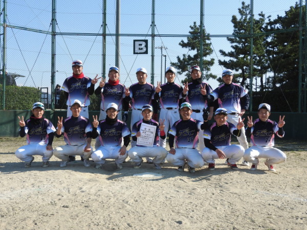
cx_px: 154
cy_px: 115
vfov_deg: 36.0
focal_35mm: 40
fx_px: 355
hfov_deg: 46.8
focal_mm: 7.2
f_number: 3.8
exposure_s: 1/800
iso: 100
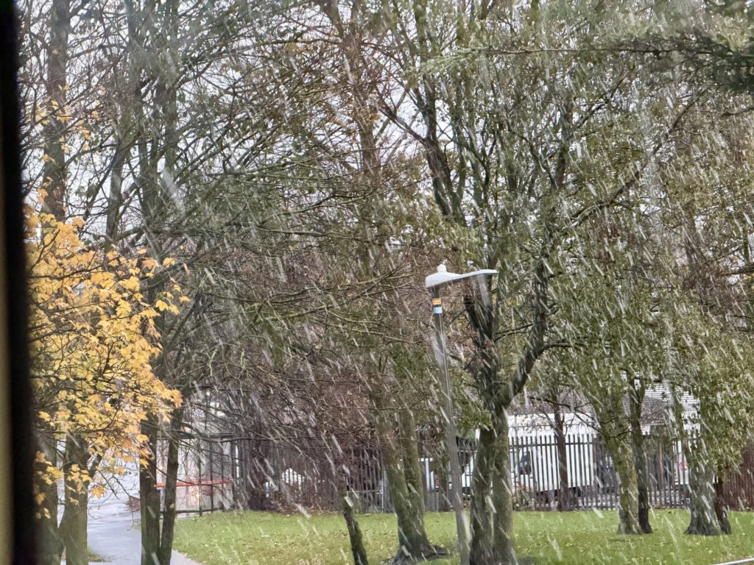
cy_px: 282
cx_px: 377
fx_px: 2178
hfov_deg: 19.6
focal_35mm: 100
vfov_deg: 14.8
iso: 1000
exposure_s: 1/40
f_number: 2.8
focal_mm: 16.89
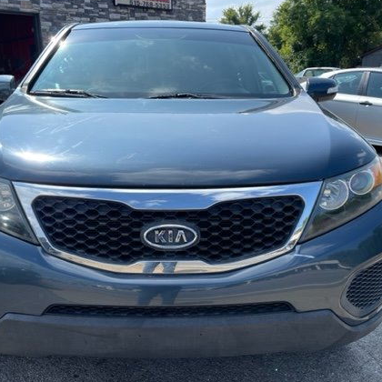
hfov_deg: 47.1
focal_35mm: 35
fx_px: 437
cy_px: 205
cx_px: 171
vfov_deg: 47.2
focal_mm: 5.1
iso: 32
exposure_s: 1/1852
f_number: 1.6
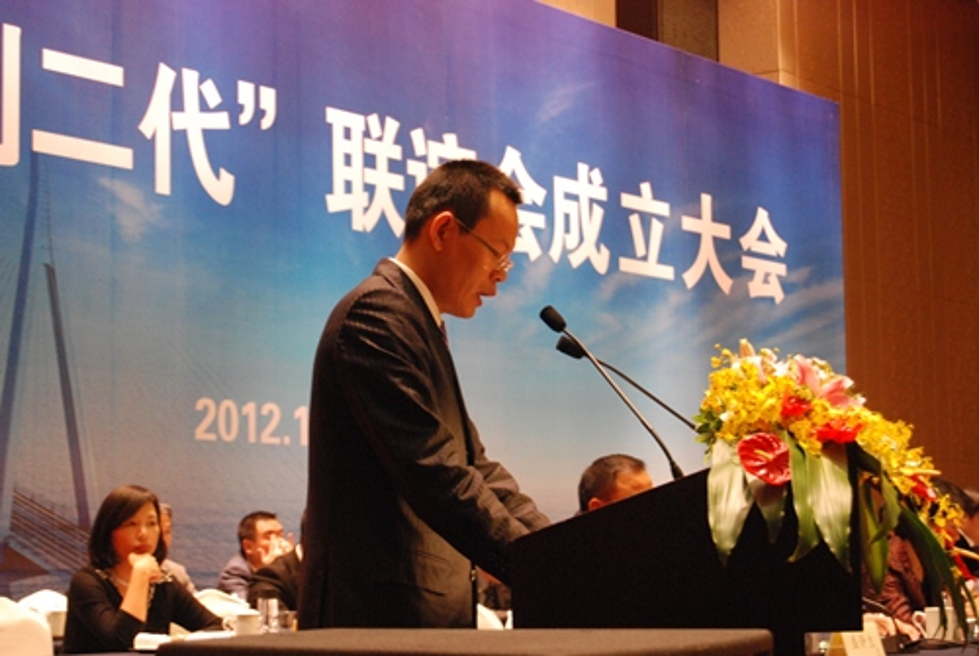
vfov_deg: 16.6
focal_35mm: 82
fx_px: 2247
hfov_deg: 24.6
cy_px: 328
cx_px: 490
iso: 1600
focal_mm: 55
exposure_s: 1/13
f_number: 5.6
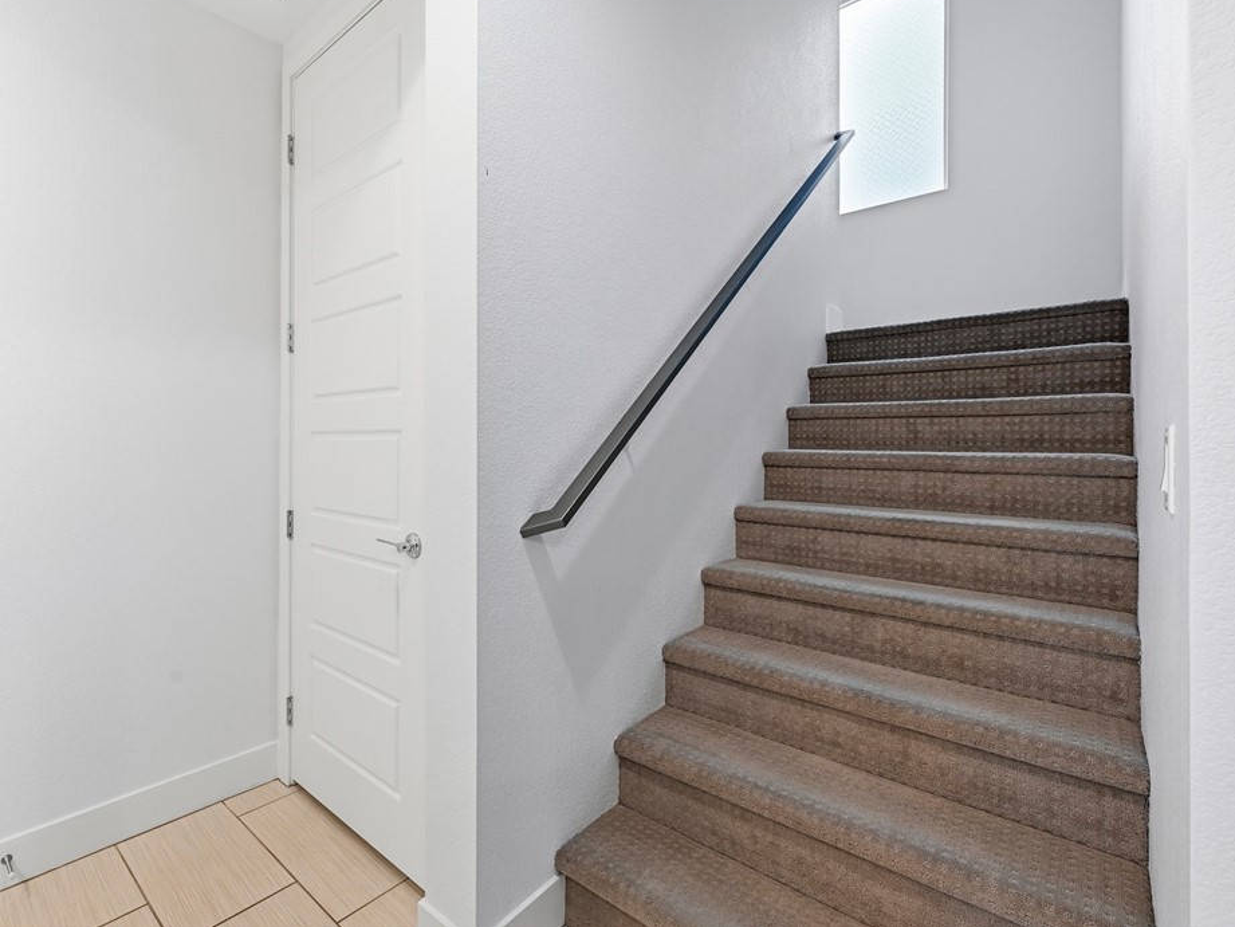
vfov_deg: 74.7
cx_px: 514
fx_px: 607
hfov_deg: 90.2
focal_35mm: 17
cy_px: 444
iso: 800
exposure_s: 1/80
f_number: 9
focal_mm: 15
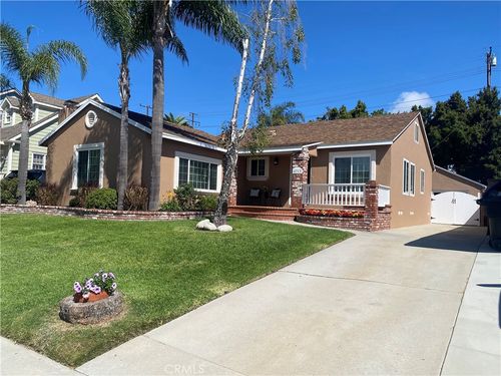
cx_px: 250
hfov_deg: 67.3
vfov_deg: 53.1
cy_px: 188
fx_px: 376
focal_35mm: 26
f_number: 1.8
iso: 32
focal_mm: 4.25
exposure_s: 1/3610
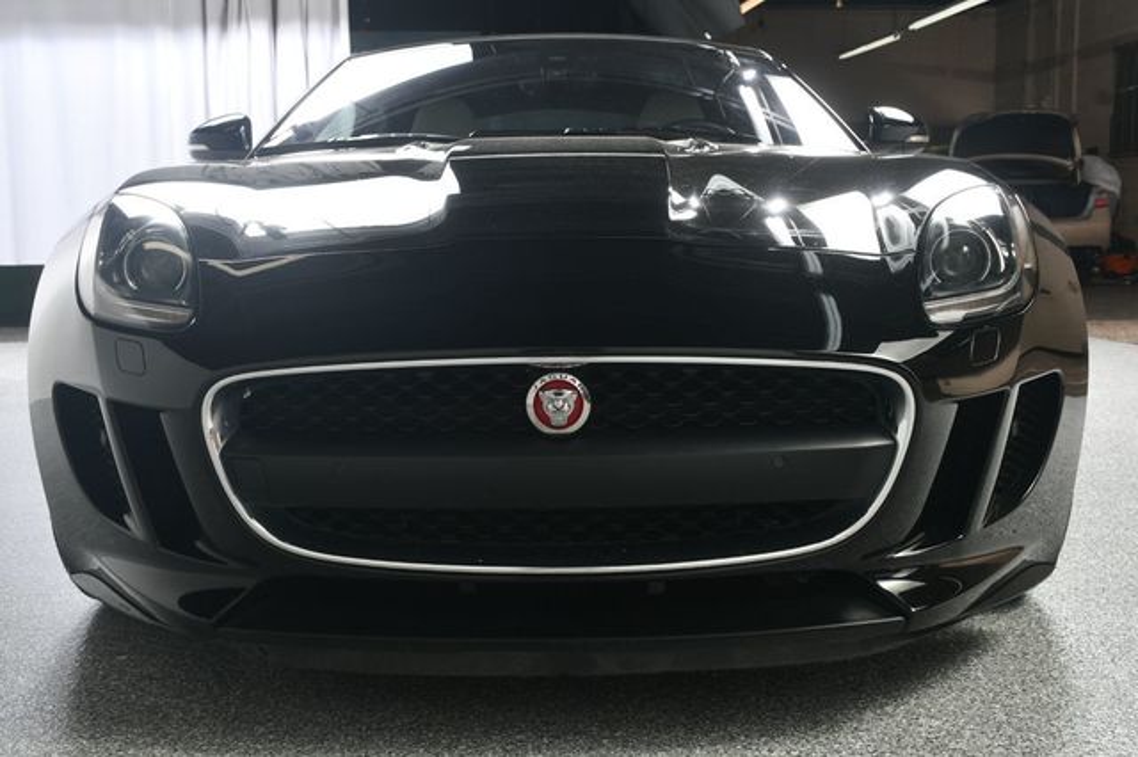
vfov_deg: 29.8
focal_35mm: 45
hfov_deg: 43.6
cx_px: 569
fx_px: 1422
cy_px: 378
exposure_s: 1/160
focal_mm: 30
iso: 100
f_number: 8
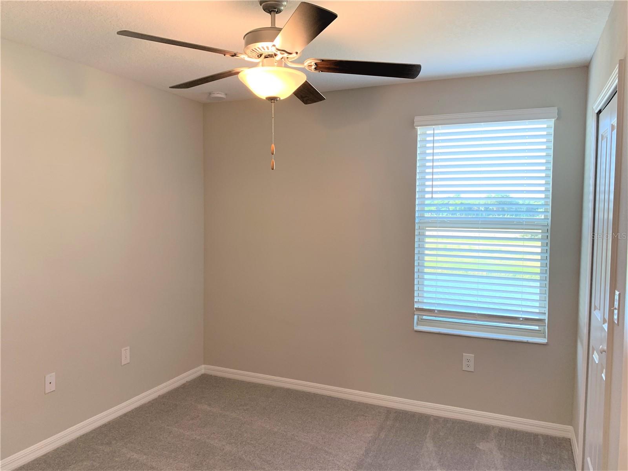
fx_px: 472
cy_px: 236
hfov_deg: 67.3
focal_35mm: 26
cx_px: 314
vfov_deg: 53.1
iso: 64
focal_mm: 4.25
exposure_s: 1/60
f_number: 1.8
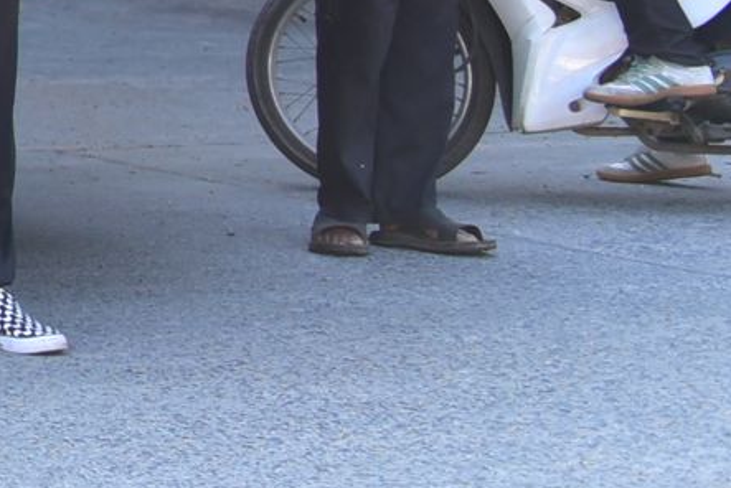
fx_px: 3901
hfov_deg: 9.1
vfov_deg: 6.8
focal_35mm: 192
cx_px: -1267
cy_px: -695
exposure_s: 1/200
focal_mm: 34
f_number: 5.6
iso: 320
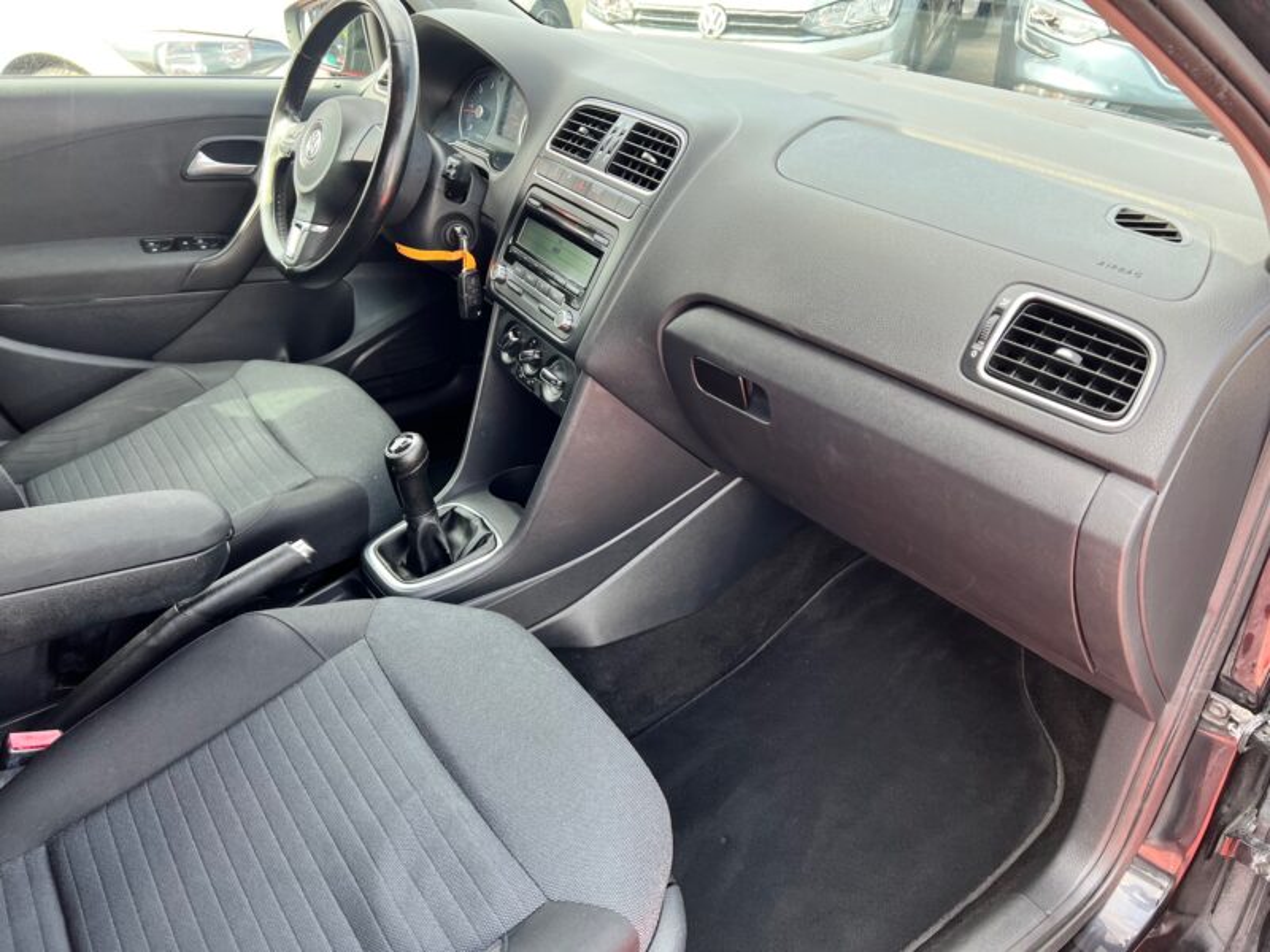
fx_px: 954
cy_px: 476
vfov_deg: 53.1
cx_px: 635
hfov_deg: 67.3
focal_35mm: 26
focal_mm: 5.7
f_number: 1.5
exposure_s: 1/123
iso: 50
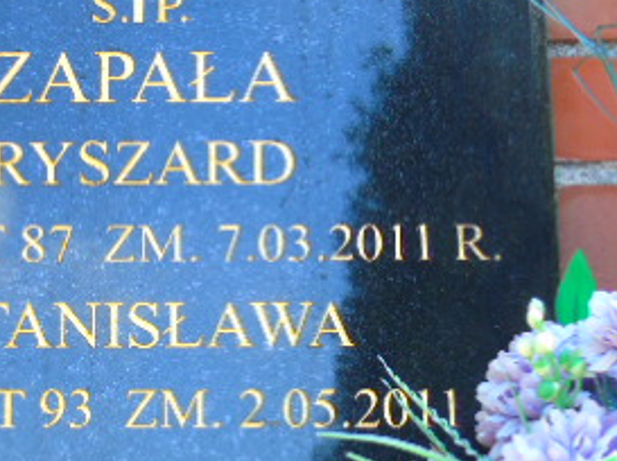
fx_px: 1922
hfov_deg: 18.1
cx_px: 113
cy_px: 364
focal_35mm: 108
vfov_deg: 13.6
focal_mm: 8.2
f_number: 4.1
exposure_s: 1/50
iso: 80
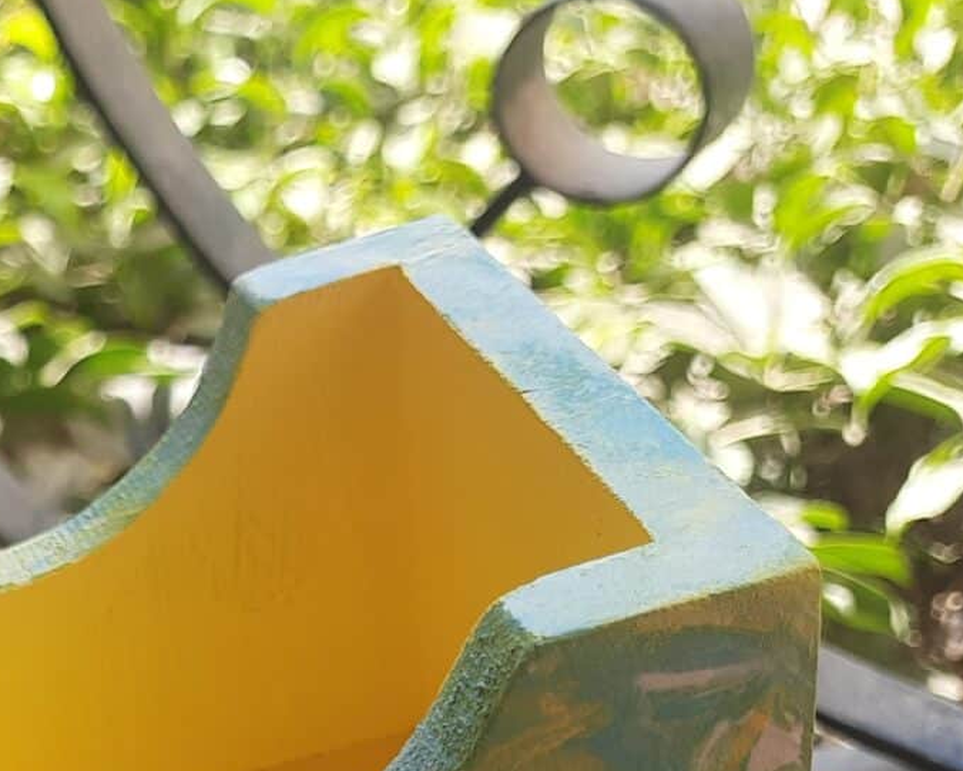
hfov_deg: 23.1
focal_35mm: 71
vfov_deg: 20.5
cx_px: -355
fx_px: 2024
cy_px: 852
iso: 20
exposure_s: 1/180
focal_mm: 5.23
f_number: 1.8
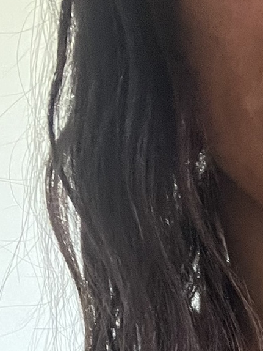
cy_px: 614
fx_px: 1083
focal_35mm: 107
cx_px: 456
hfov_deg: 12.7
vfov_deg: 15.9
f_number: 2.2
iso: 160
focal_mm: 2.71
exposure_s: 1/60
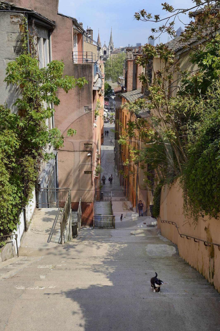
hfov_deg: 36.8
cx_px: 110
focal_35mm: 36
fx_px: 330
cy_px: 166
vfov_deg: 53.2
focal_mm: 36
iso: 200
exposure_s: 1/320
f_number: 9
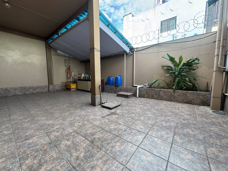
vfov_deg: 85.7
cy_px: 86
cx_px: 114
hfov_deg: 102.1
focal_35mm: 14
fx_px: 92
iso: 64
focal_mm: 2.22
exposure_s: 1/99
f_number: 2.2
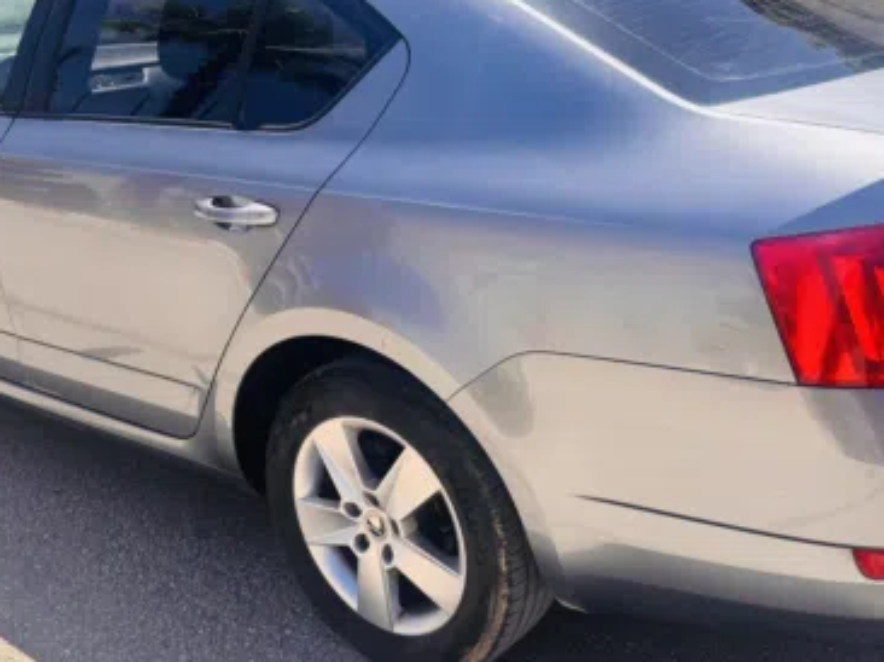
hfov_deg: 44.7
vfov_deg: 34.3
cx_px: 391
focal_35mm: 42
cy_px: 343
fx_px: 1072
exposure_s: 1/2833
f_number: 1.78
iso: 80
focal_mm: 6.76
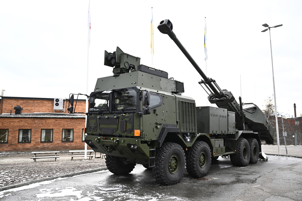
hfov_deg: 63.7
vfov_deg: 44.9
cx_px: 151
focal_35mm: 29
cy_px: 100
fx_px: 243
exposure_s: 1/2500
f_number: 2.8
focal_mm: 29
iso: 800
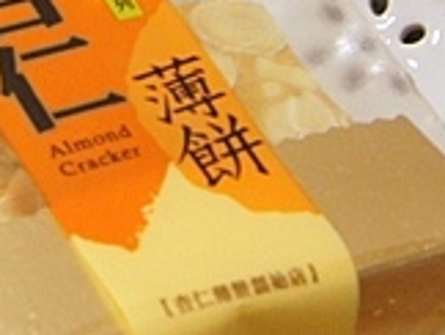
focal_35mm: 264
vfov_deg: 5.6
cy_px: -70
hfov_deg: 7.1
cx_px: -569
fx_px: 3395
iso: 1600
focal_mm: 33
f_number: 5.6
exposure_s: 1/50
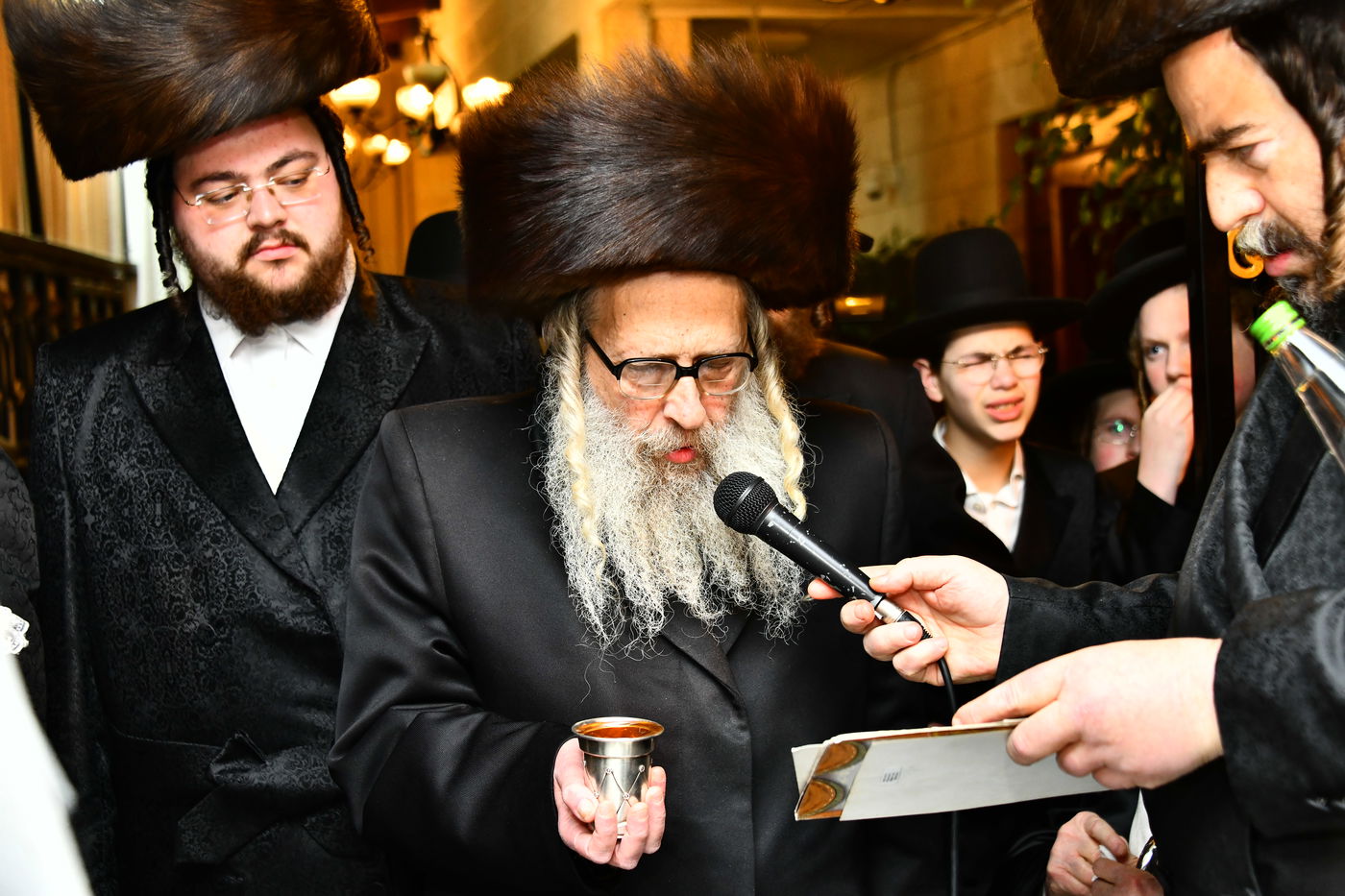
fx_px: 1942
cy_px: 448
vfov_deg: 26.0
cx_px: 672
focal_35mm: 52
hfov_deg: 38.2
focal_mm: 52
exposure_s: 1/80
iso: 1000
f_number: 5
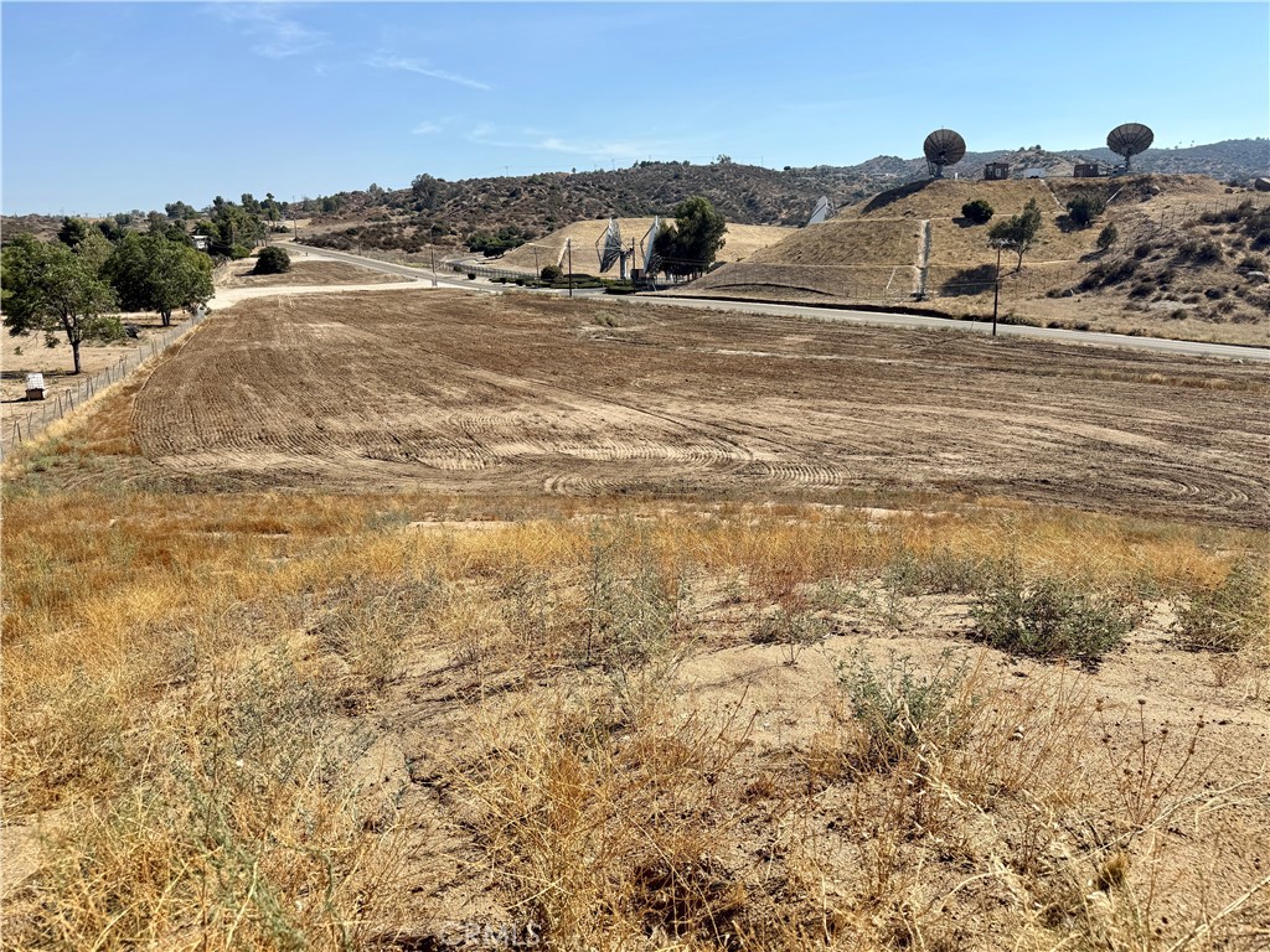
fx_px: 881
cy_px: 476
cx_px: 635
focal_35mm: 24
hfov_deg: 71.6
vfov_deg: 56.8
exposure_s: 1/4975
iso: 80
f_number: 1.78
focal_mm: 6.76
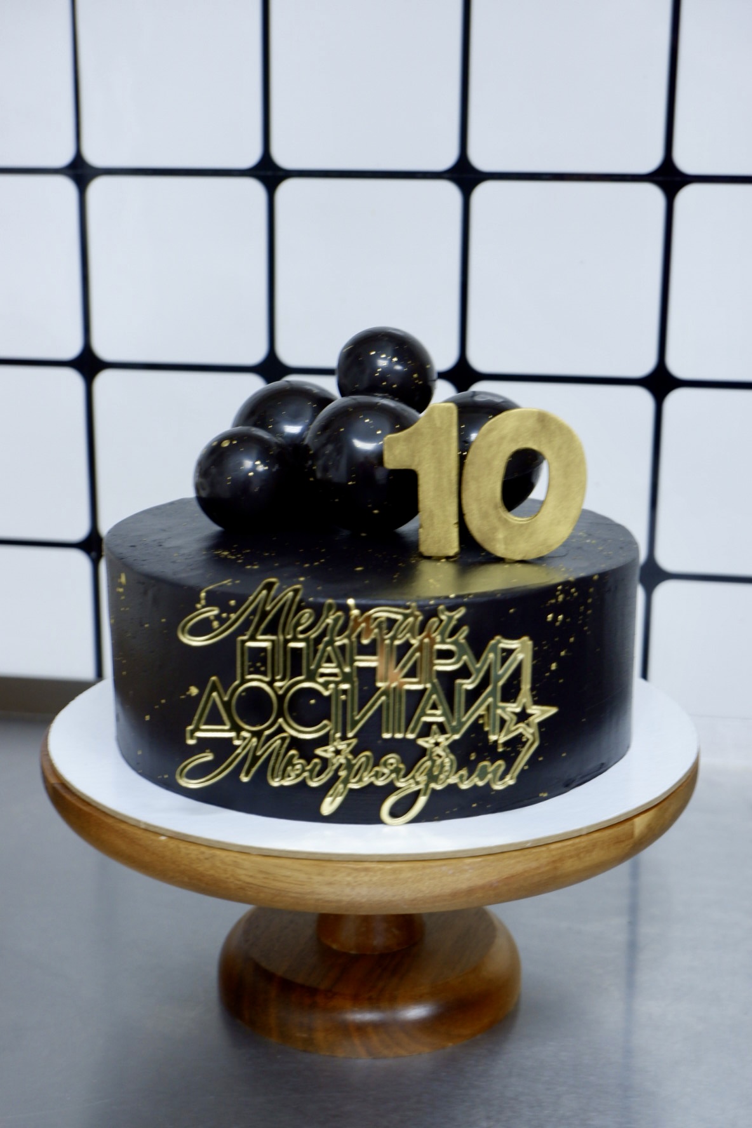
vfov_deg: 39.6
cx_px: 376
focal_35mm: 50
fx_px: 1567
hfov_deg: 27.0
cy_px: 564
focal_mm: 33.3
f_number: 4.9
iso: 400
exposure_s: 1/26
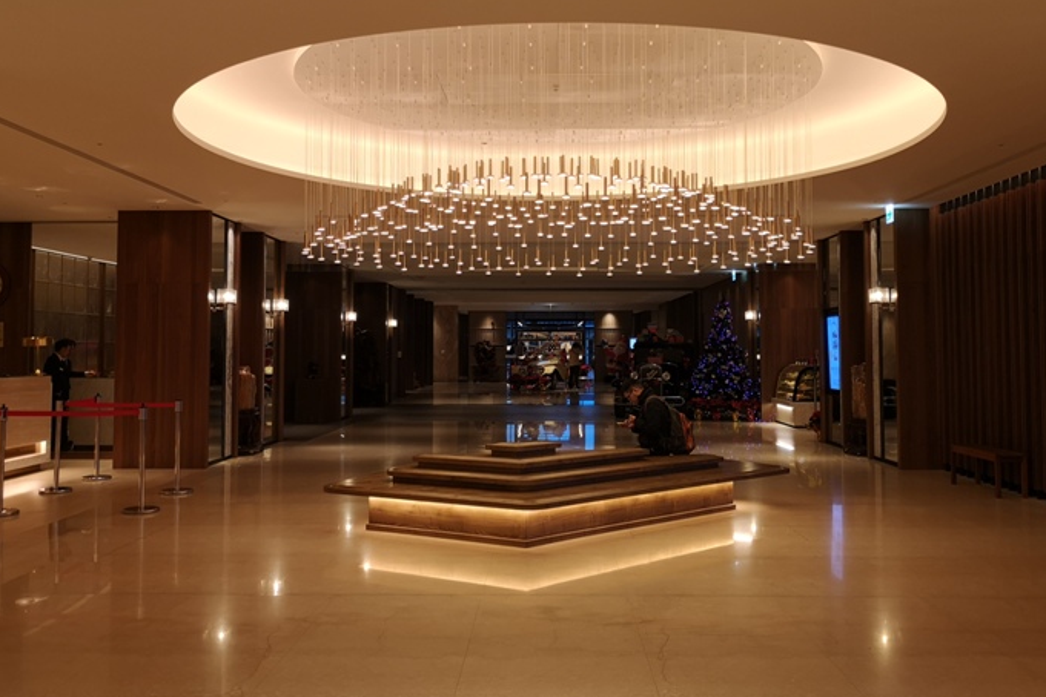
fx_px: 959
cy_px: 296
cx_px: 536
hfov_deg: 57.2
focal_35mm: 33
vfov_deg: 39.9
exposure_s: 1/50
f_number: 1.8
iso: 80
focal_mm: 3.95
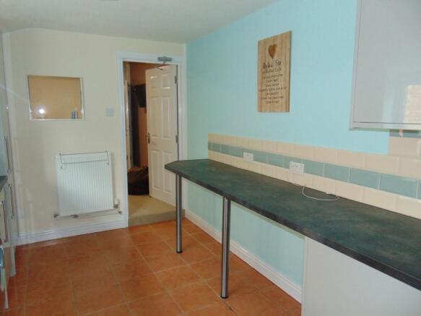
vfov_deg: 54.9
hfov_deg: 69.4
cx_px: 210
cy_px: 158
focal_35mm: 25
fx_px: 304
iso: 200
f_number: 3
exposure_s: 1/30
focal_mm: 4.5
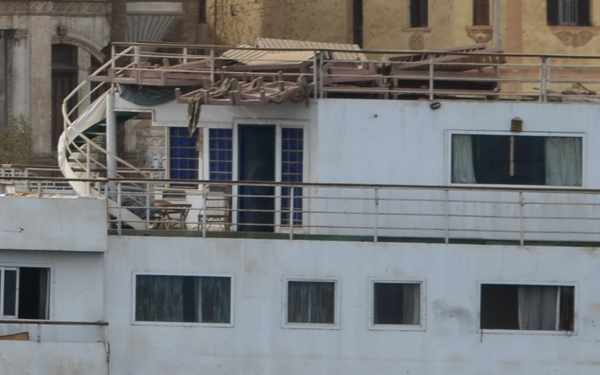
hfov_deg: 5.9
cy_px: -313
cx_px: -608
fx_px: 5691
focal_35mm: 348
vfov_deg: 3.7
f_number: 11
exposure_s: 1/160
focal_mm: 55
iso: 100
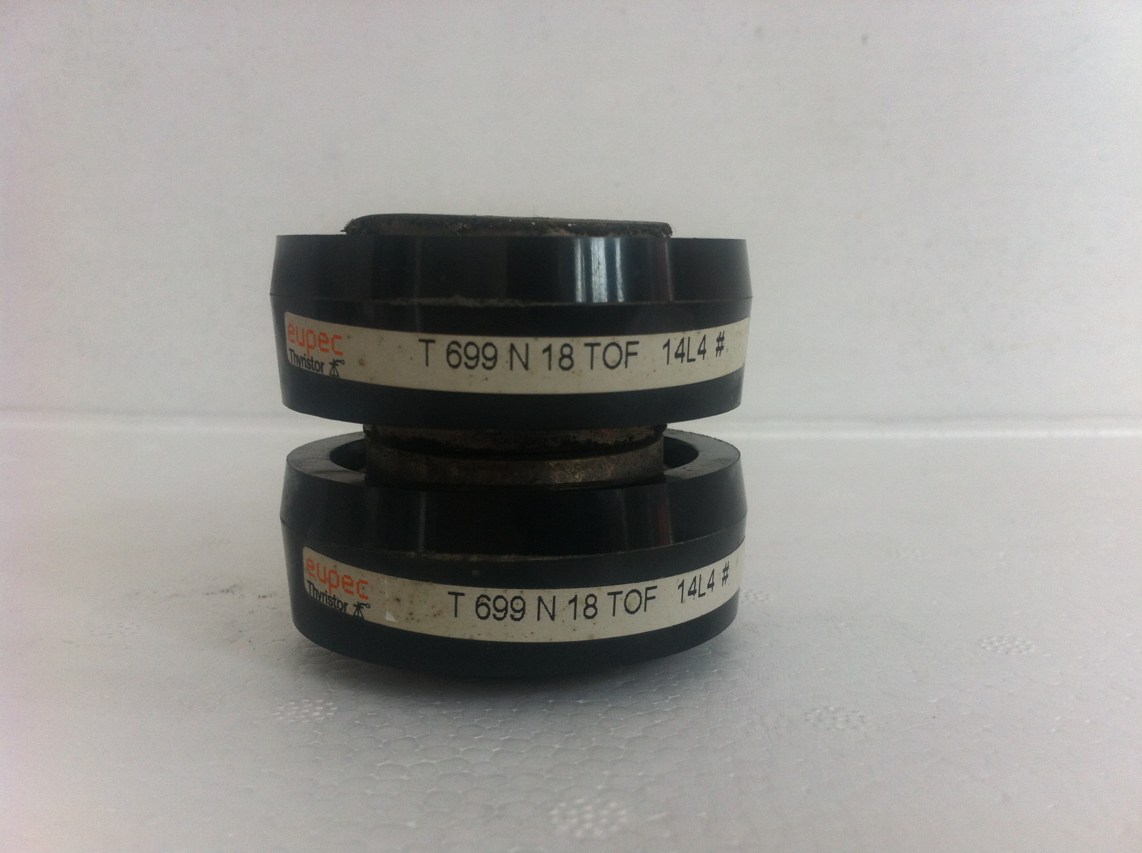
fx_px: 1153
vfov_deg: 40.6
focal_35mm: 35
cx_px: 571
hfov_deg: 52.7
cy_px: 426
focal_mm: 3.85
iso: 80
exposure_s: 1/20
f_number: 2.8
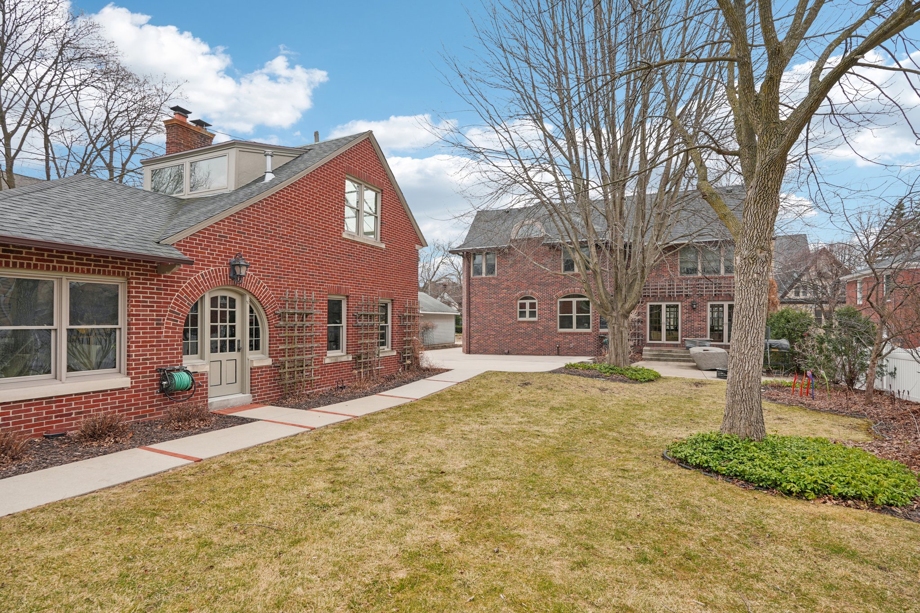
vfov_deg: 67.4
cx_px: 460
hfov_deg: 90.0
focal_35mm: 18
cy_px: 306
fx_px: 460
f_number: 6.3
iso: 100
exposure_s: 1/200
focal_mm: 18
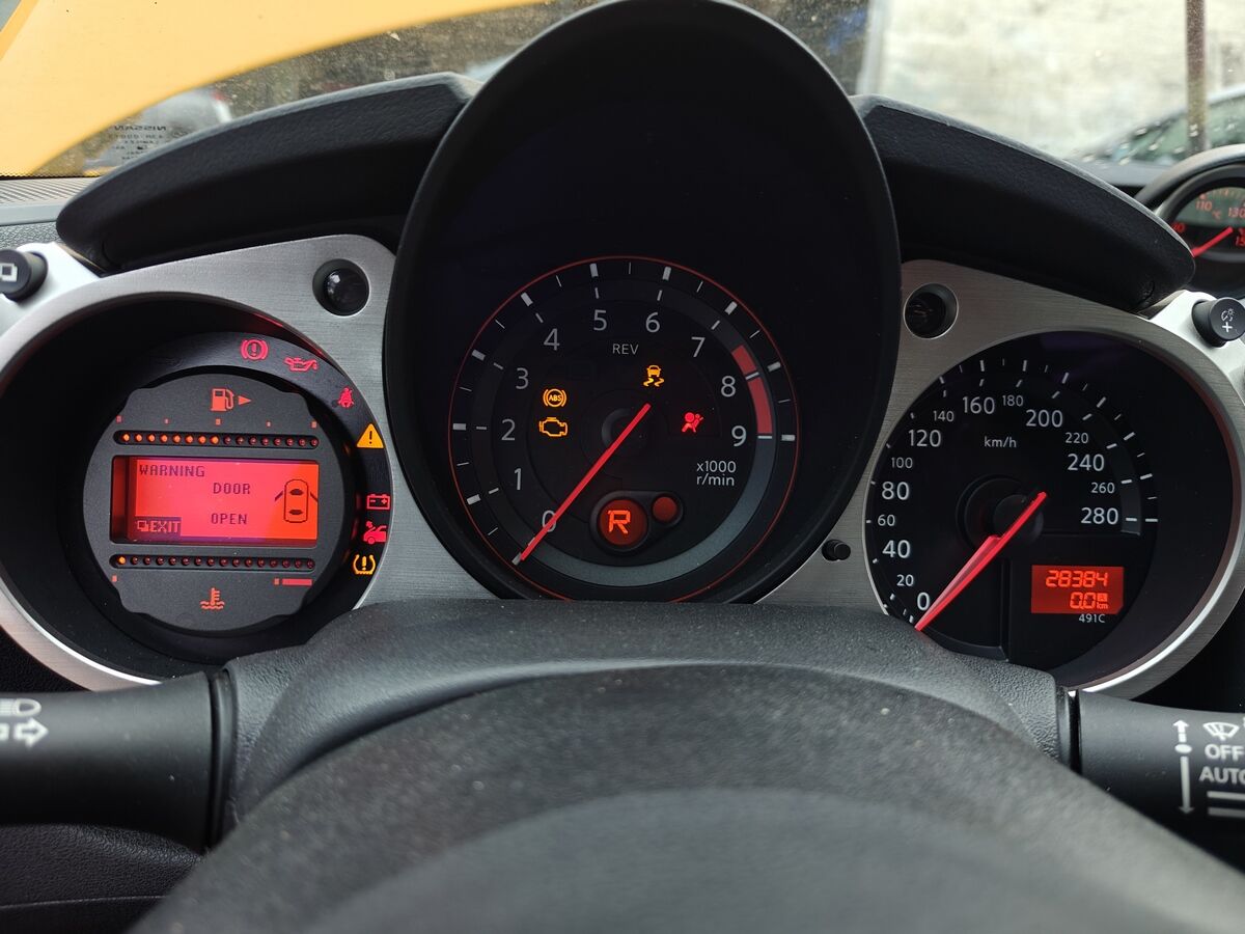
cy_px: 467
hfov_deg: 73.9
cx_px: 622
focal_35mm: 23
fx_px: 827
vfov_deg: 58.9
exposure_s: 1/100
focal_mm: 6.06
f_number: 1.69
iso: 200
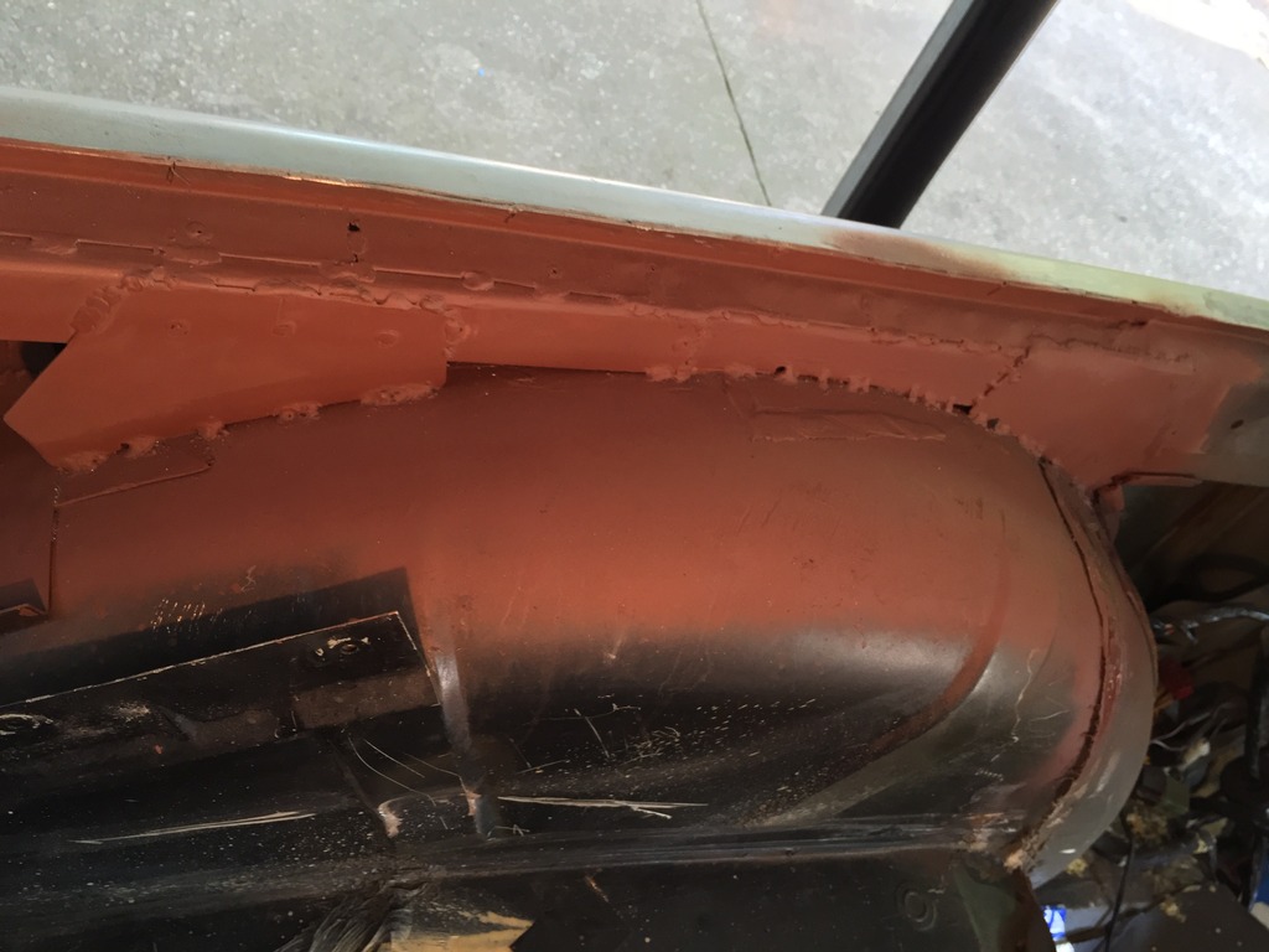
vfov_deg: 48.2
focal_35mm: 29
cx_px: 634
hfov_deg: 61.7
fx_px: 1063
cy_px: 476
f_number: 2.2
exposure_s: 1/30
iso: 100
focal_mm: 4.15
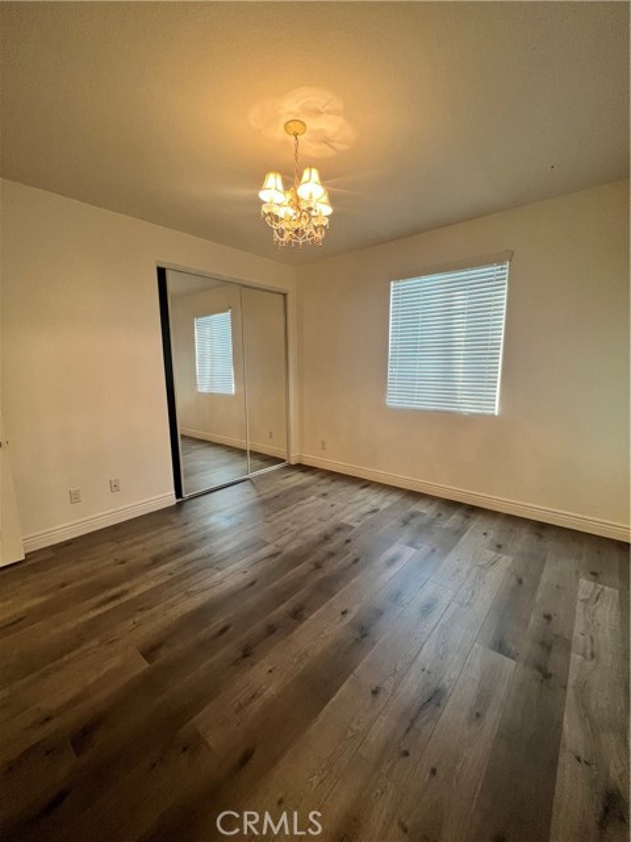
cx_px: 316
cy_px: 421
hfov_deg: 89.9
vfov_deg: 106.2
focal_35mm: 13
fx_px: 316
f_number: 1.8
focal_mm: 1.57
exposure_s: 1/60
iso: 250
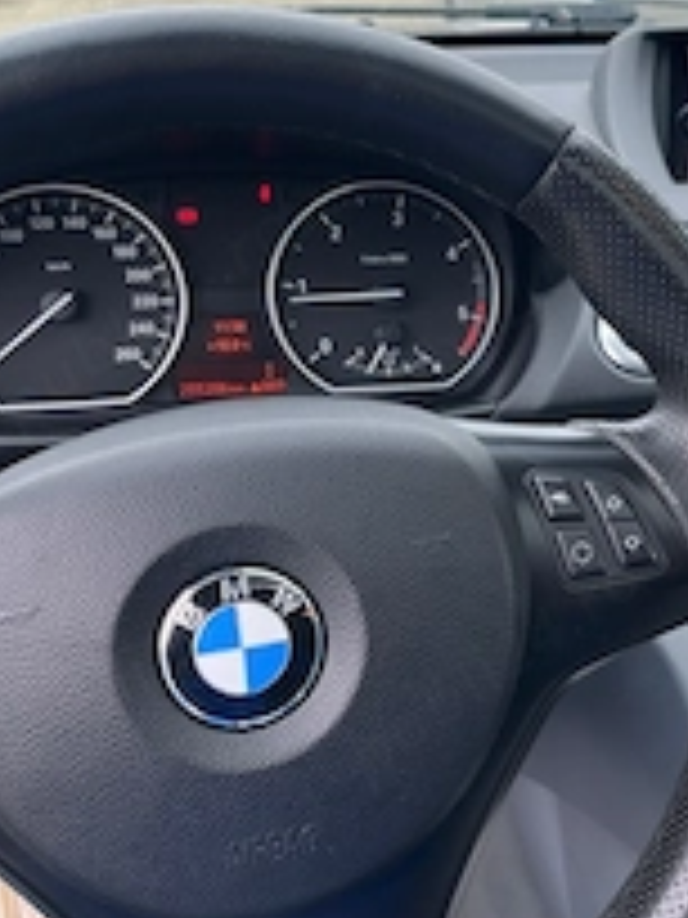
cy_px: 374
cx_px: 585
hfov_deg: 27.8
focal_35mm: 51
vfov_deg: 37.4
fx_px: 1352
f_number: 1.6
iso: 64
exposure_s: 1/157
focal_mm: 5.1
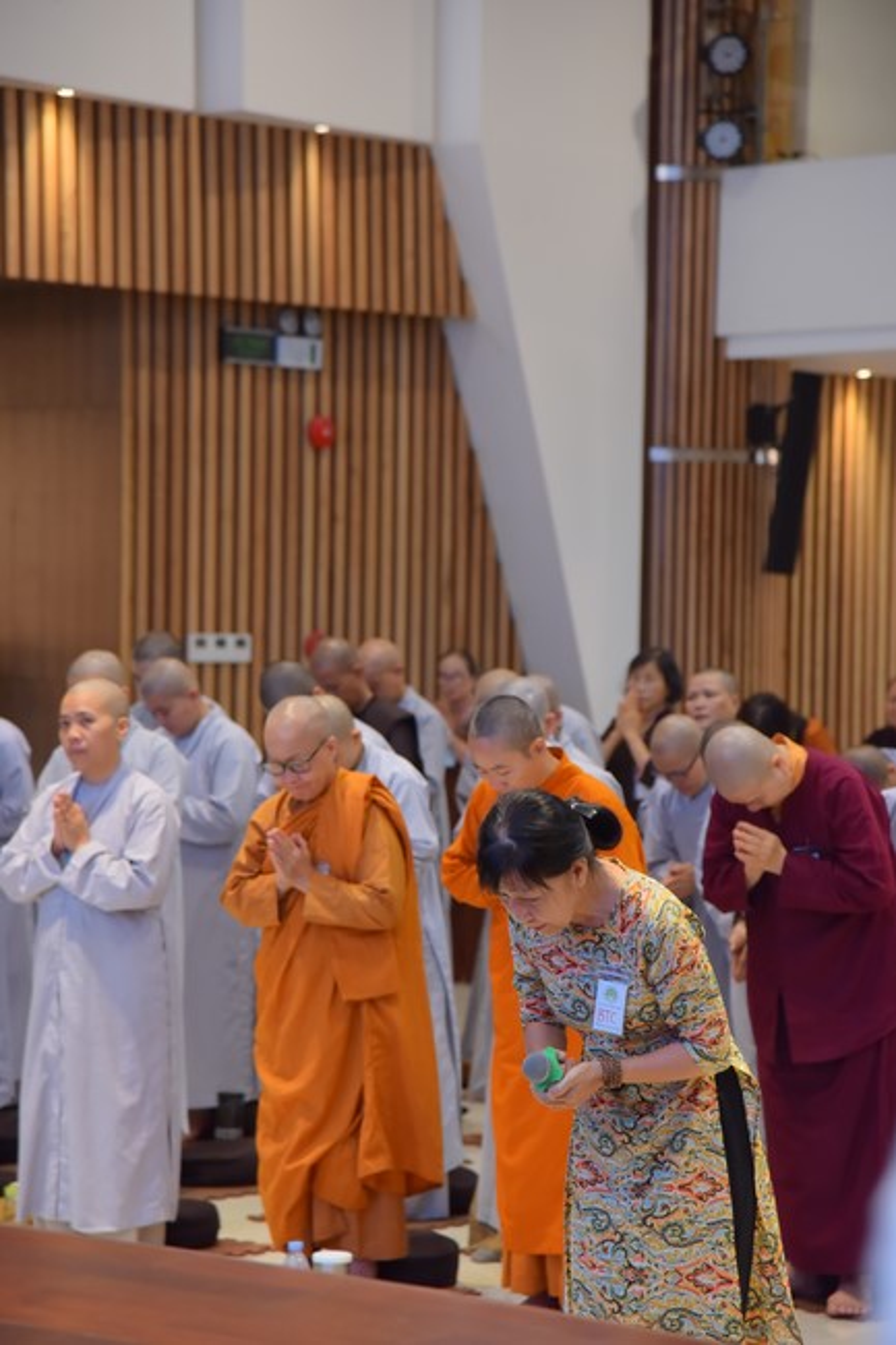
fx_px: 4482
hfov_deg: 11.4
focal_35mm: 120
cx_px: 448
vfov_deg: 17.1
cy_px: 672
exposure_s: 1/125
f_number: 5
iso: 1250
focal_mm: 120
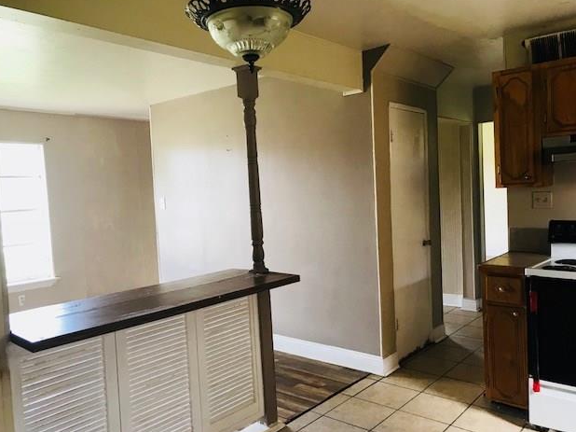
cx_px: 279
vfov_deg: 48.2
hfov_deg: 61.7
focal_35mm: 29
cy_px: 217
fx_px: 482
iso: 40
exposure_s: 1/20
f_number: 1.8
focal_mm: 3.99
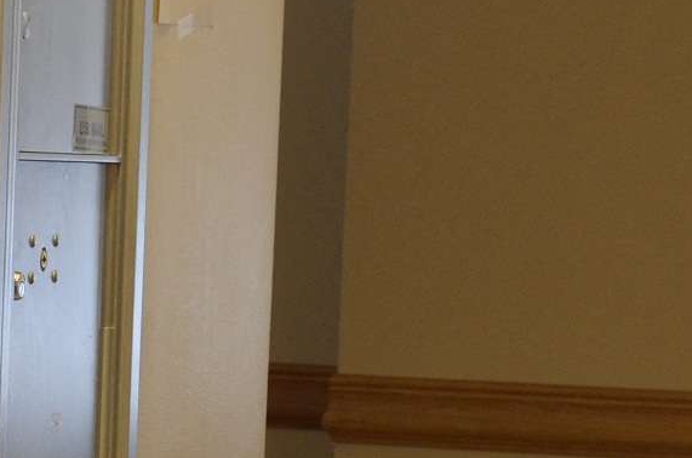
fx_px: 4718
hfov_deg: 8.4
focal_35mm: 246
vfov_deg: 5.5
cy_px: 491
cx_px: 121
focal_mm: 38
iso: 400
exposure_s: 1/60
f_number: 5
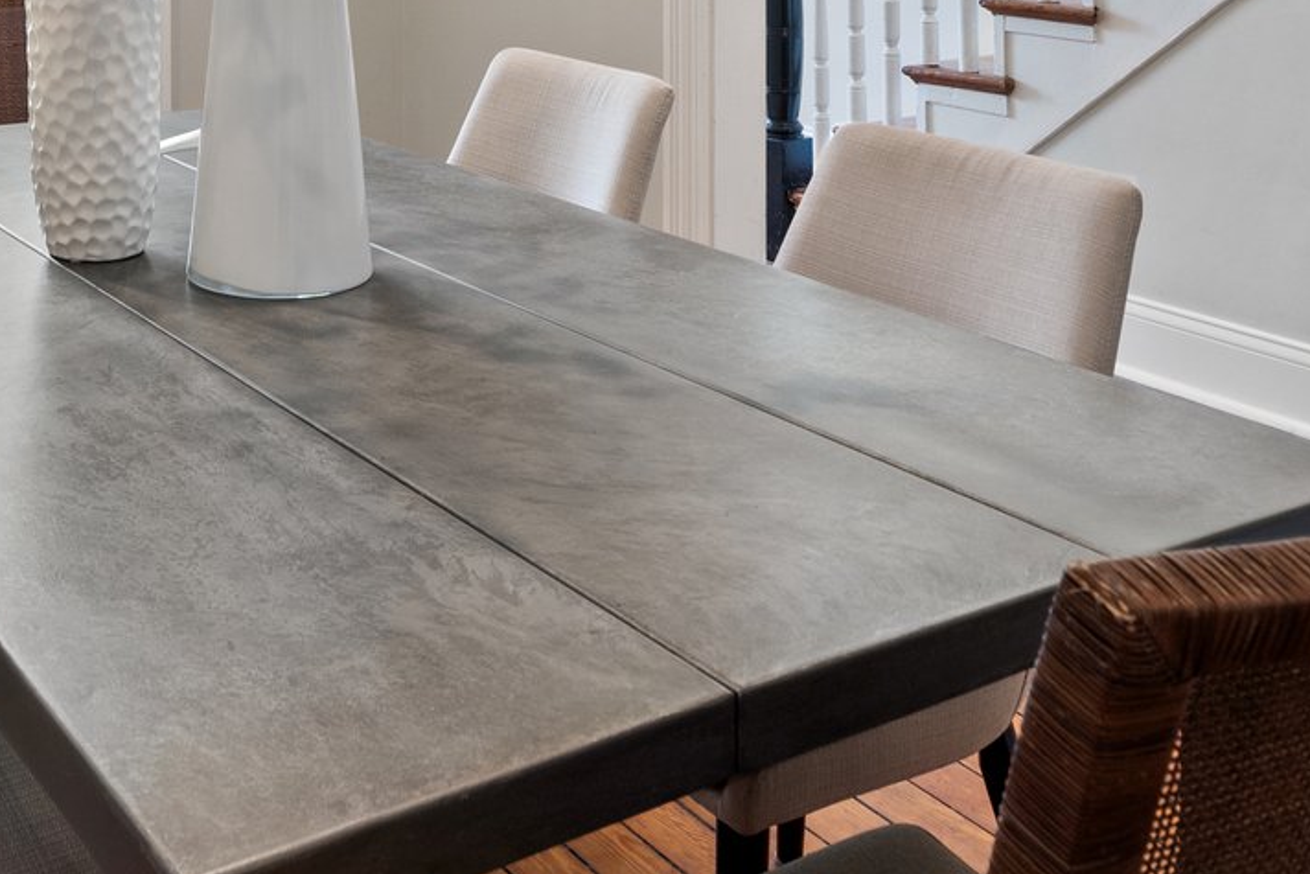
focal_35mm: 46
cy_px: -225
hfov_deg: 41.9
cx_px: 390
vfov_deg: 25.6
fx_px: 1674
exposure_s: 1/3
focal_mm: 16
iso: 500
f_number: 10
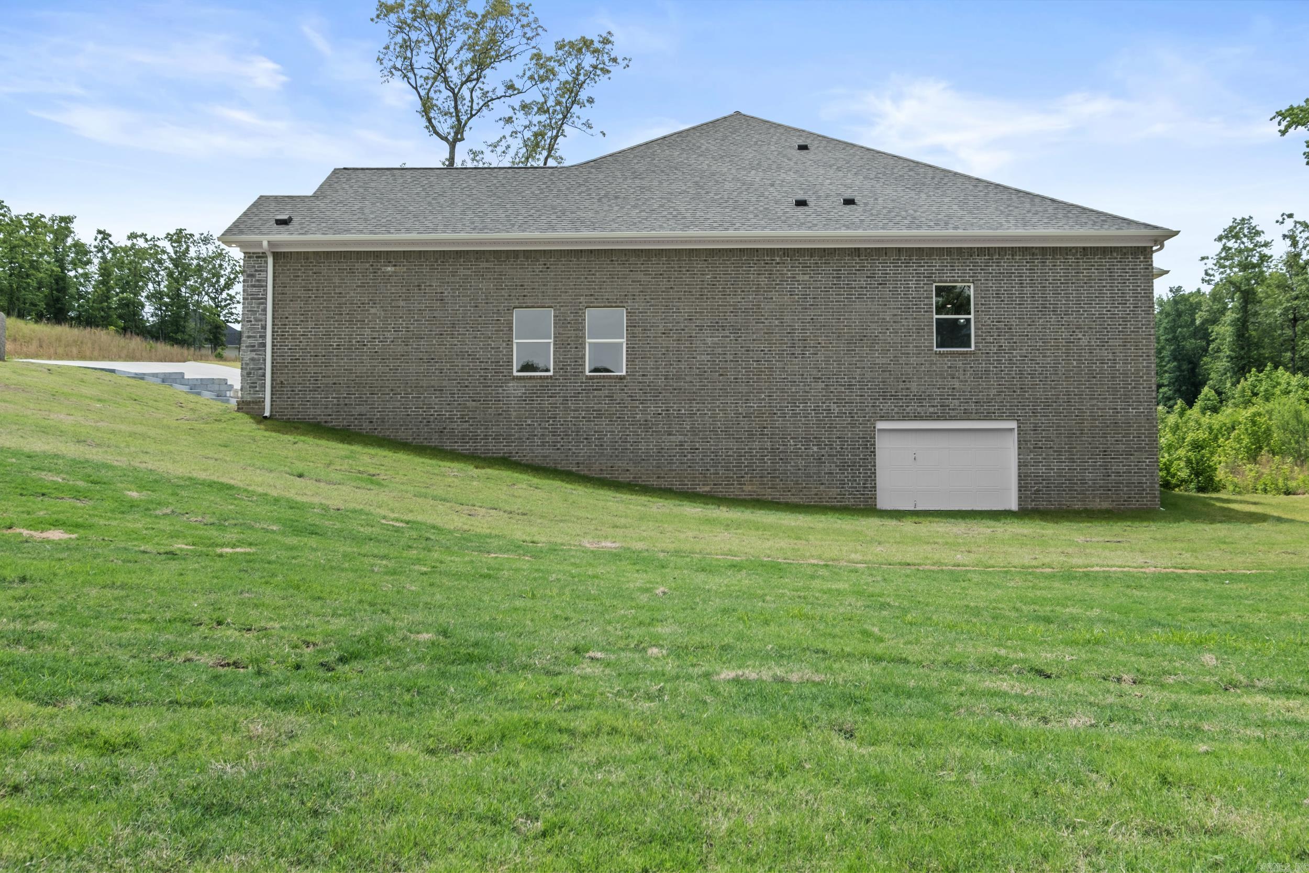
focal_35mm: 29
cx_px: 654
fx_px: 1054
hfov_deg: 63.7
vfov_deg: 45.0
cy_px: 436
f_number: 7.1
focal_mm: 19.1
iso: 250
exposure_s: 1/125
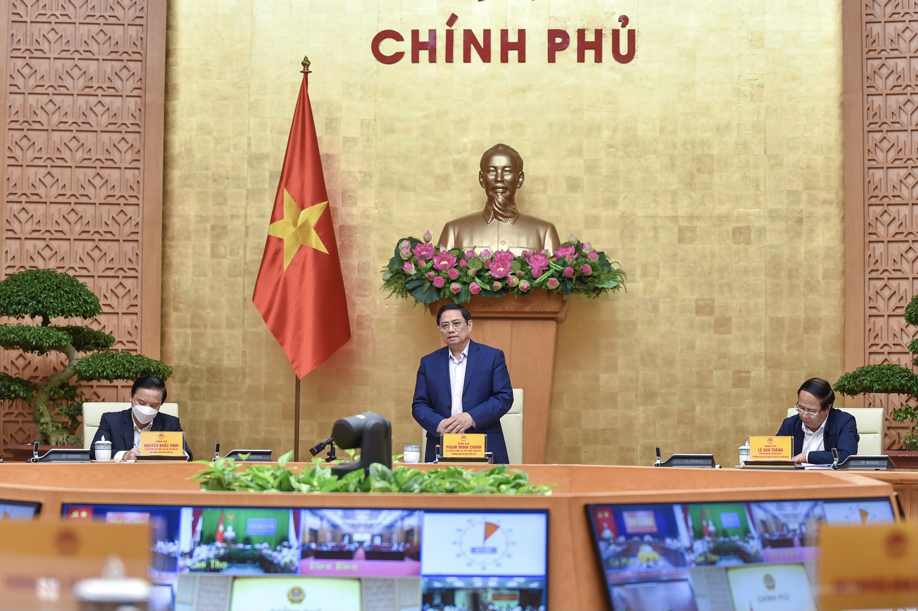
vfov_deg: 19.4
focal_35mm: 70
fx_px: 1784
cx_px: 459
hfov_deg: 28.9
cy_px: 306
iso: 1250
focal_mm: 70
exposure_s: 1/320
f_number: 3.2
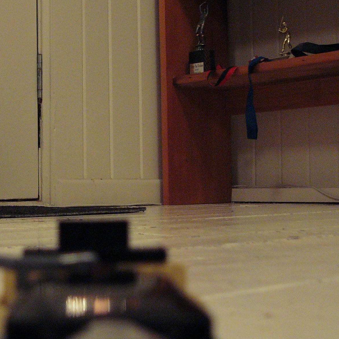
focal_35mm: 69
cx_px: 57
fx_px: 764
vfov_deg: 25.0
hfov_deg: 24.5
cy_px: 178
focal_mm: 6.7
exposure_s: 1/4
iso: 200
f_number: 2.8
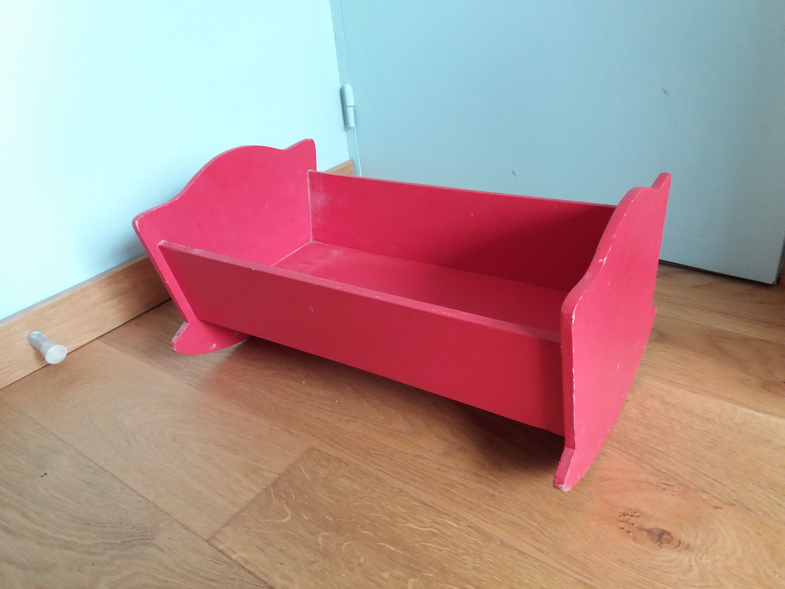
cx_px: 392
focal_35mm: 28
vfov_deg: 49.7
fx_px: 635
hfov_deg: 63.4
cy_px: 294
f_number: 1.9
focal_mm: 3.7
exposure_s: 1/33
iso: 160
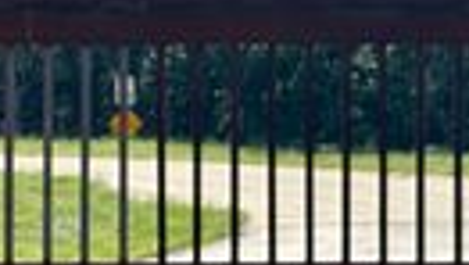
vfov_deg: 3.8
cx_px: 652
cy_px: 127
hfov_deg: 6.6
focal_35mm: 321
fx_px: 3996
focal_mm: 9
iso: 32
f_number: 2.8
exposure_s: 1/426
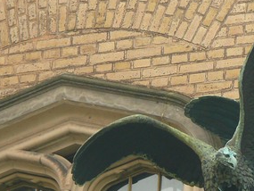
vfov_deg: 2.5
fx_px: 4287
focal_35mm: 584
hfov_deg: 3.4
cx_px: 225
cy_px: 168
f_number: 4
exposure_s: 1/100
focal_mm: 47
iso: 100
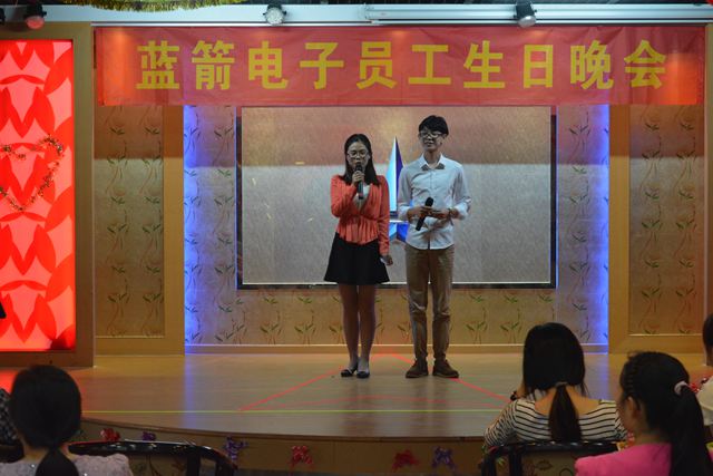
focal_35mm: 82
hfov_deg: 24.6
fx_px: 1634
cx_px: 356
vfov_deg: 16.6
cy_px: 238
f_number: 5.6
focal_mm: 55
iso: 2200
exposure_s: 1/30
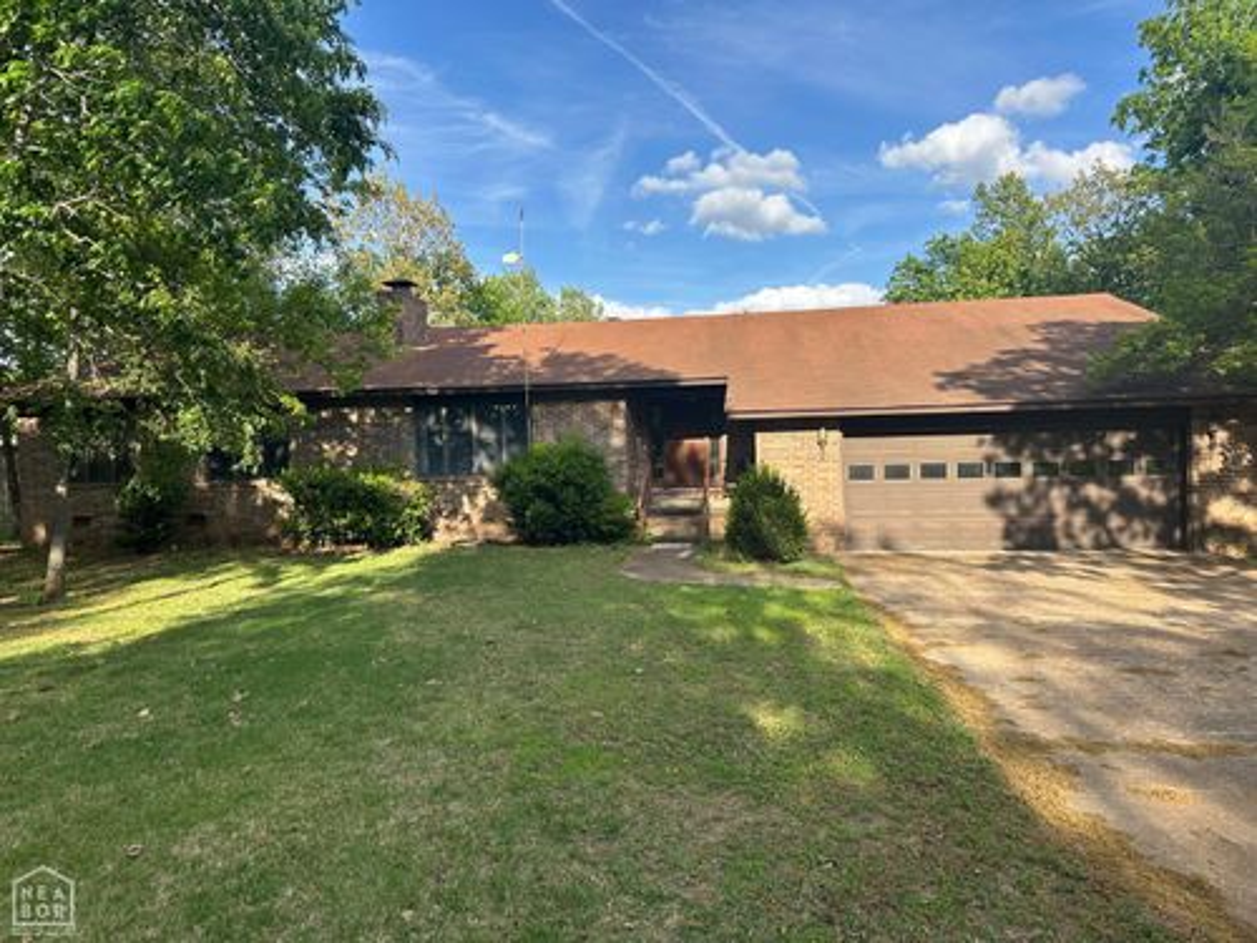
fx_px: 872
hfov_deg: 71.6
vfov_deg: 56.8
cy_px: 472
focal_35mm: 24
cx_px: 628
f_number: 1.78
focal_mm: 6.86
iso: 80
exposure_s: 1/2203
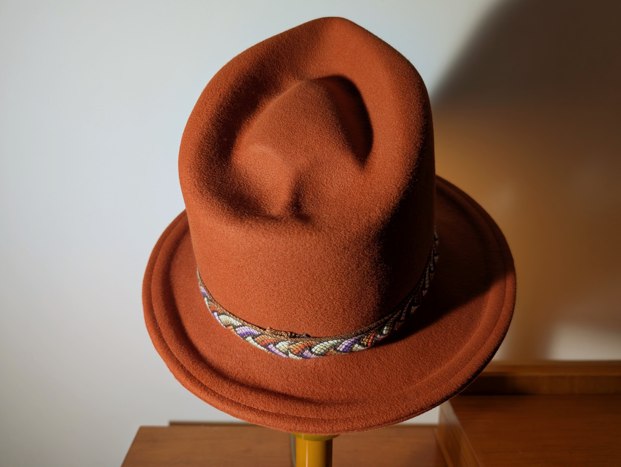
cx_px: 310
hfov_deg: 71.5
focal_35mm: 24
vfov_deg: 56.9
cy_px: 234
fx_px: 431
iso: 107
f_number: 1.68
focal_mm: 6.9
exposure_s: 1/99
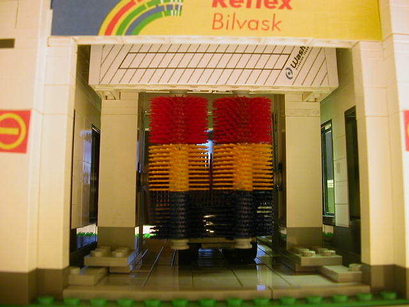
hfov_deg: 50.1
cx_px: 204
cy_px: 154
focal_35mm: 37
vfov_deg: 38.7
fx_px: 437
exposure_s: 1/6.9
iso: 100
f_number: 2.7
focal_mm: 5.6
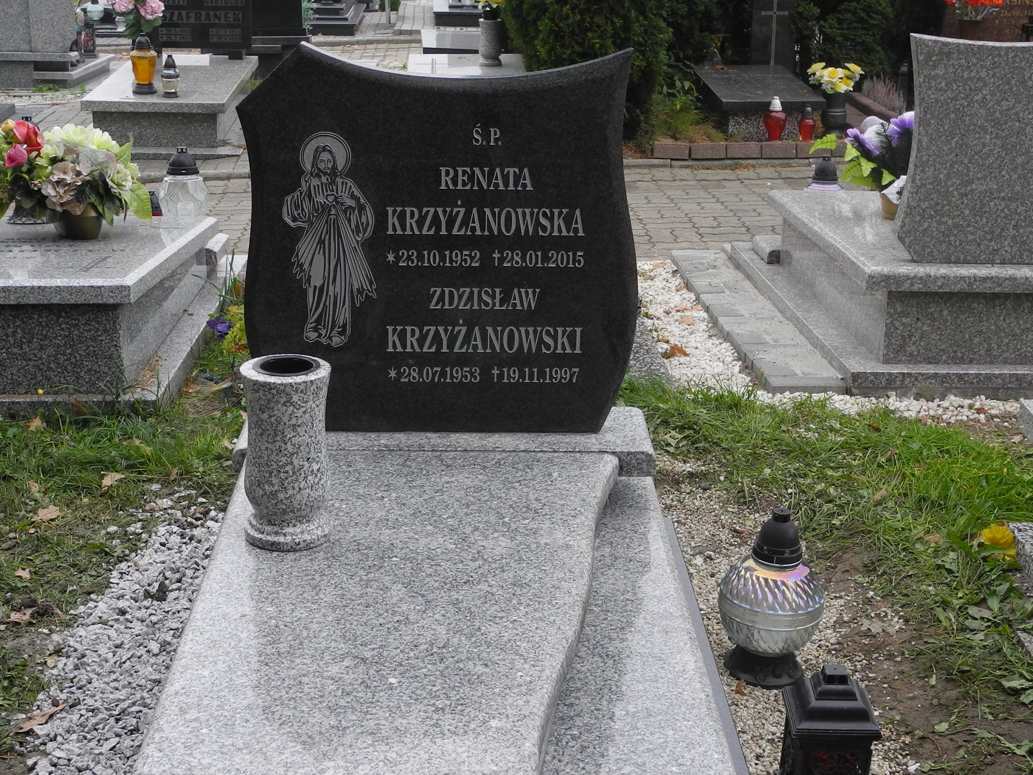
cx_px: 482
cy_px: 480
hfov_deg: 34.9
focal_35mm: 55
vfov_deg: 26.5
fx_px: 1641
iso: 100
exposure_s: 1/30
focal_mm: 7.4
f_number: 3.2
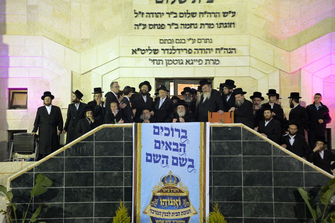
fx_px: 791
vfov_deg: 16.1
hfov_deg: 23.9
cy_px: 112
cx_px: 168
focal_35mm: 85
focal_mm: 85
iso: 1600
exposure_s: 1/100
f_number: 4
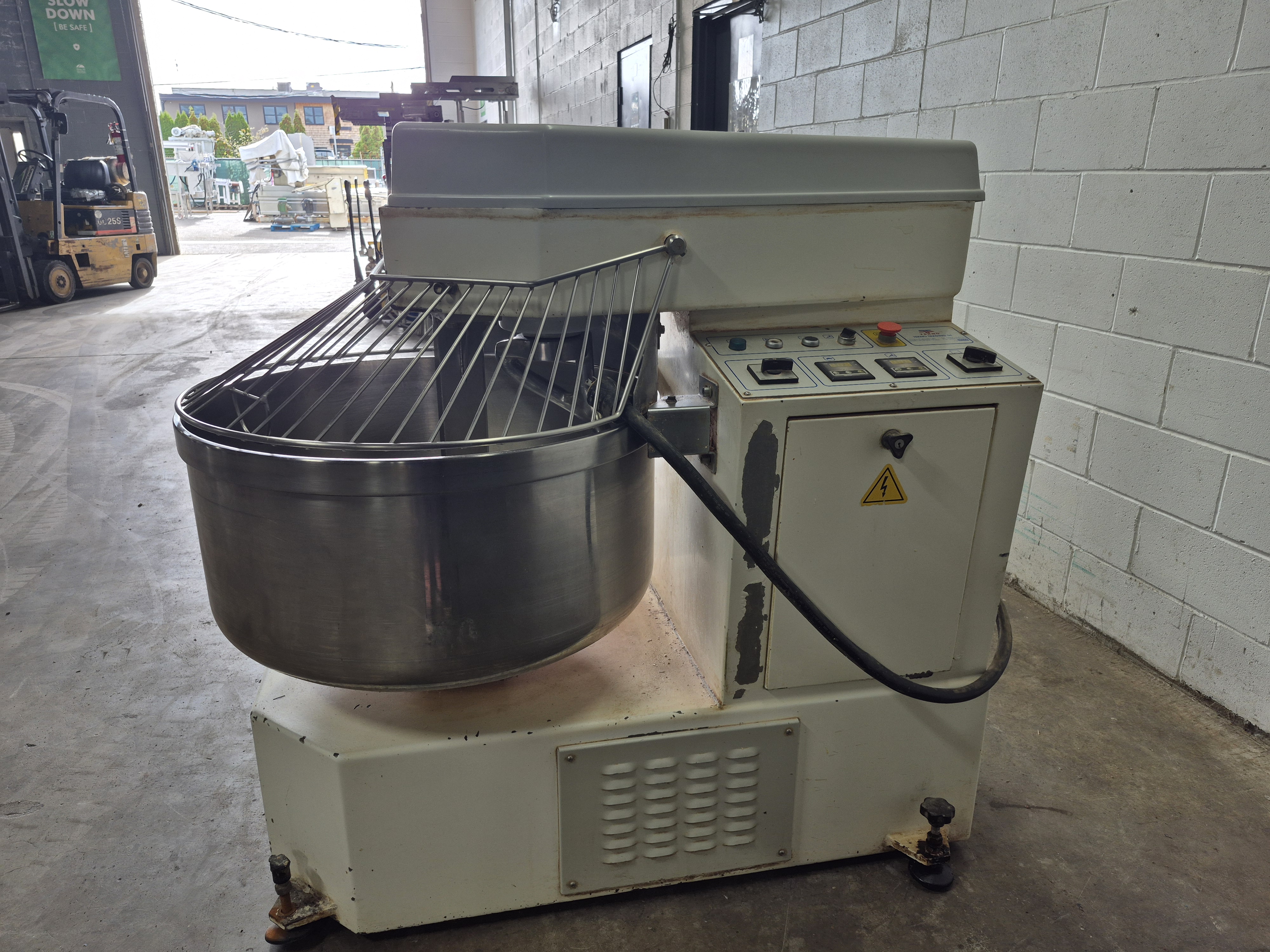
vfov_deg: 58.9
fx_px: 844
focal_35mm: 23
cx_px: 635
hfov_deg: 73.9
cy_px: 476
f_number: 1.8
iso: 32
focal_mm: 5.4
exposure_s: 1/120
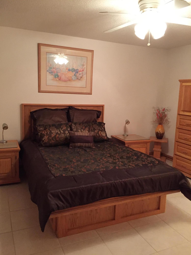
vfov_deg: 61.7
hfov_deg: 48.2
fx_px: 213
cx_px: 96
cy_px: 128
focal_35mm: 29
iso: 400
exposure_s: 1/15
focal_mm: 4.15
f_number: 2.2
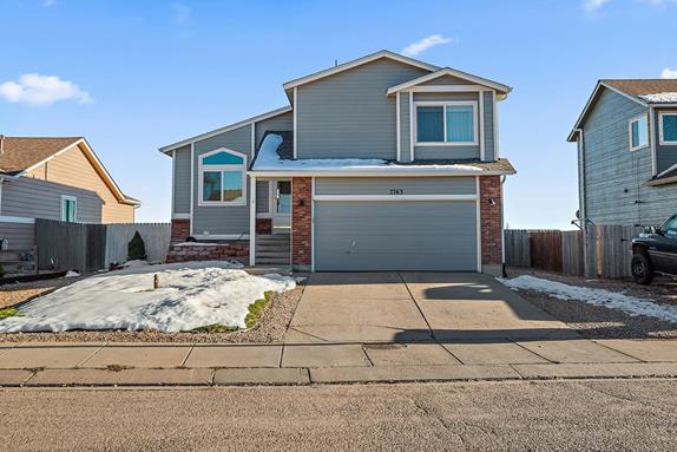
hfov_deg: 63.6
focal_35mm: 29
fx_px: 545
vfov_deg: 44.9
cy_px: 205
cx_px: 340
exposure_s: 1/80
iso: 100
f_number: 10
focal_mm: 26
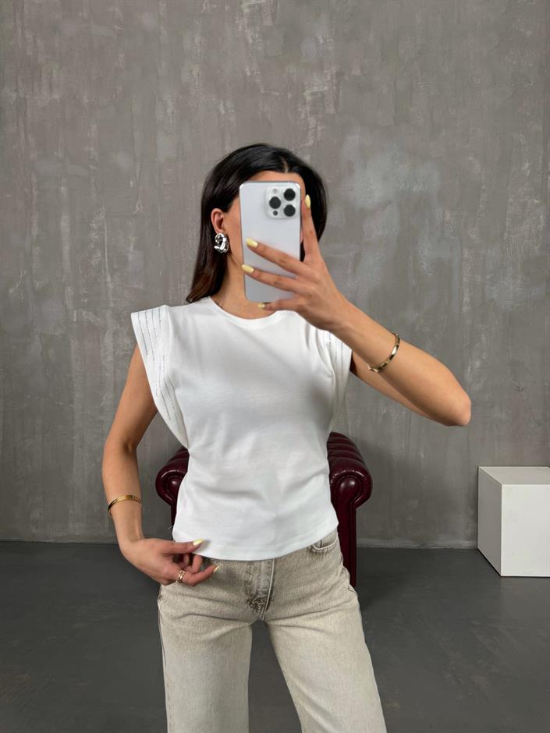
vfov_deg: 71.6
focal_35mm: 24
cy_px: 366
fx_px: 508
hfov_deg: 56.8
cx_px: 275
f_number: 1.78
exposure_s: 1/121
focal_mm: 6.76
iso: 100
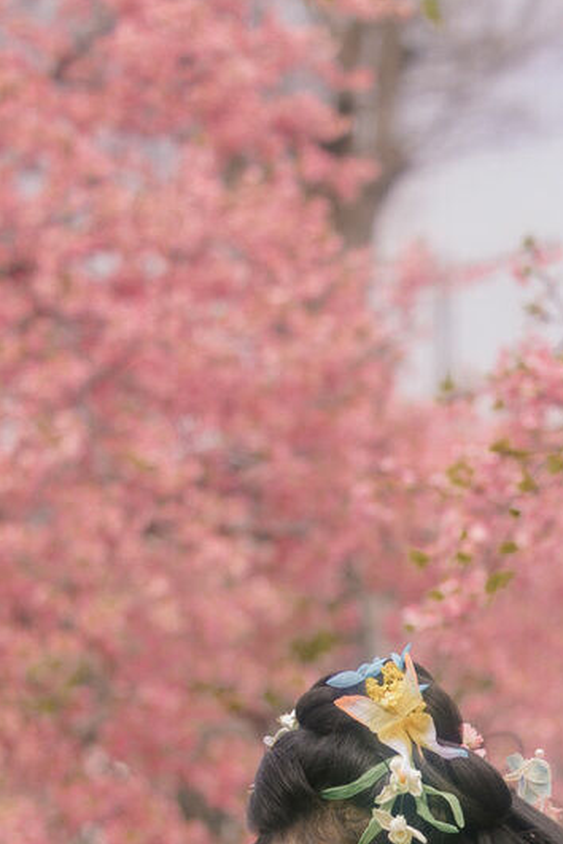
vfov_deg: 8.3
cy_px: 1029
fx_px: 5770
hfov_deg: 5.6
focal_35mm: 246
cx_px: 568
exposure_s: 1/800
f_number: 2.8
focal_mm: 84
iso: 100
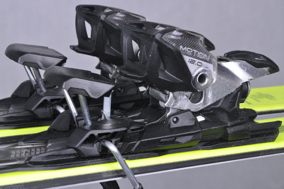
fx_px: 733
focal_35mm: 93
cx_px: 142
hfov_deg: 21.9
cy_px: 94
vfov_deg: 14.7
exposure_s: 1/125
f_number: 9.5
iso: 3200
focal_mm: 62
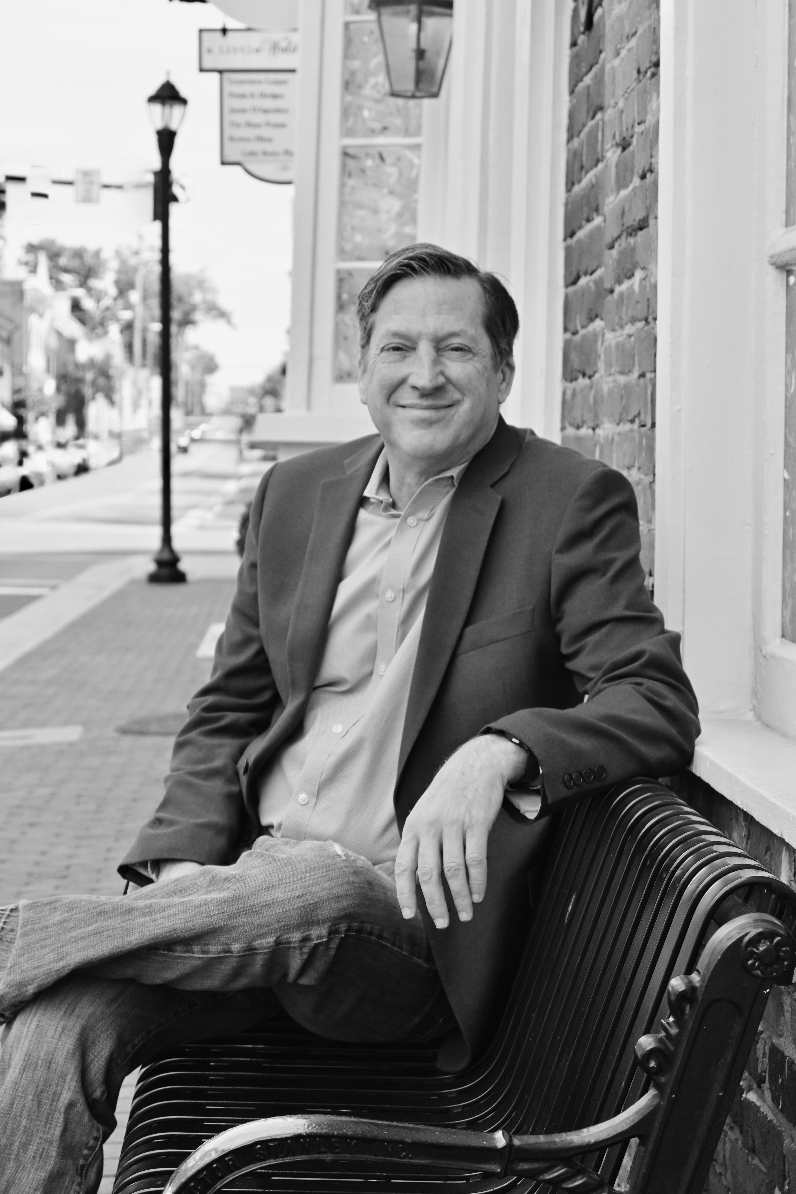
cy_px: 597
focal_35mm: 75
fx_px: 2487
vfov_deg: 27.0
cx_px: 398
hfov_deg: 18.2
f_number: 6.3
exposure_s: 1/250
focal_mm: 50
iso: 200
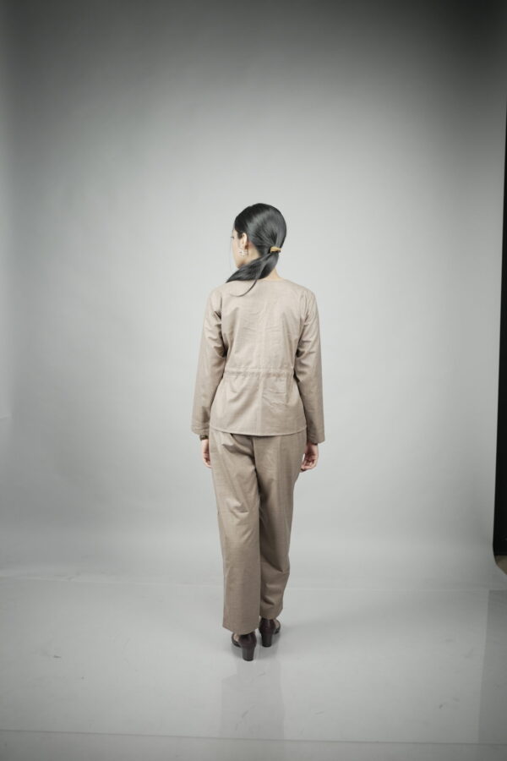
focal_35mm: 35
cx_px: 254
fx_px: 739
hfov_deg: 37.9
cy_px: 380
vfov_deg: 54.4
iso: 640
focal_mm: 35
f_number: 2
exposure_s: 1/160
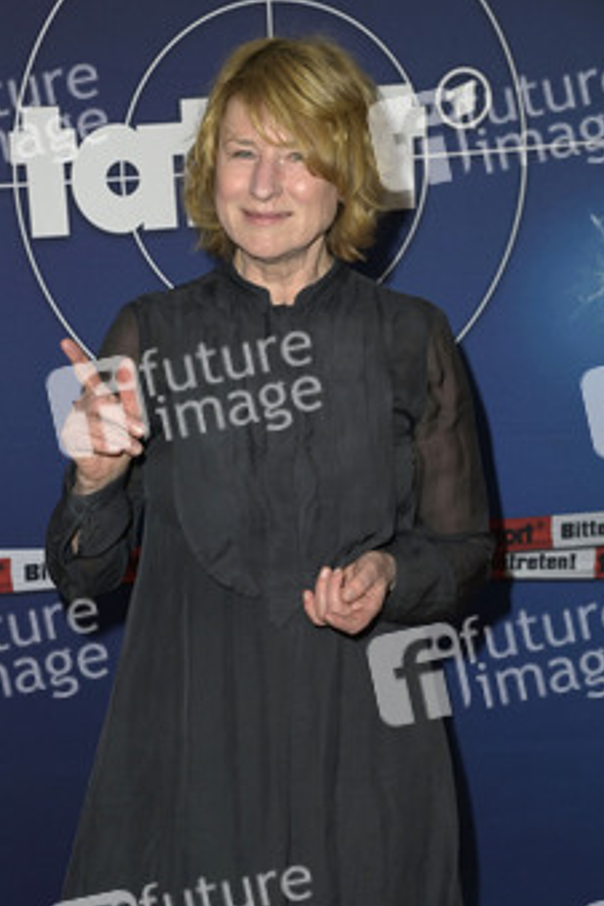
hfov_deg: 14.9
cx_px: 262
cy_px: 529
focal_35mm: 92
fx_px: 2315
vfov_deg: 22.1
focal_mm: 78
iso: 640
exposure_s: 1/250
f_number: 5.6
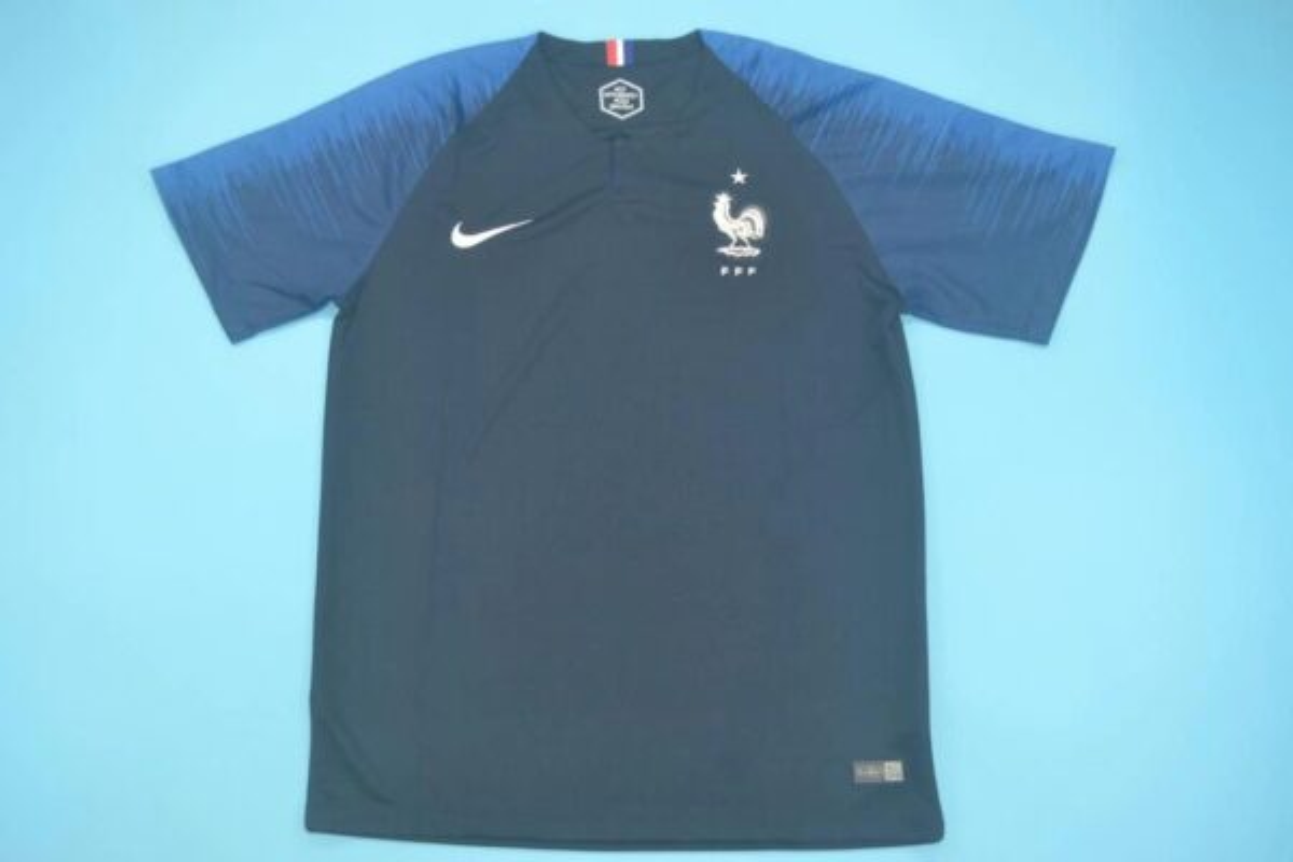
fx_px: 1185
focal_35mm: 33
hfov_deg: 57.2
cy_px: 431
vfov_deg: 40.0
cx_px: 646
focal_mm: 22
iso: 200
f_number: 4
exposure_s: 1/60
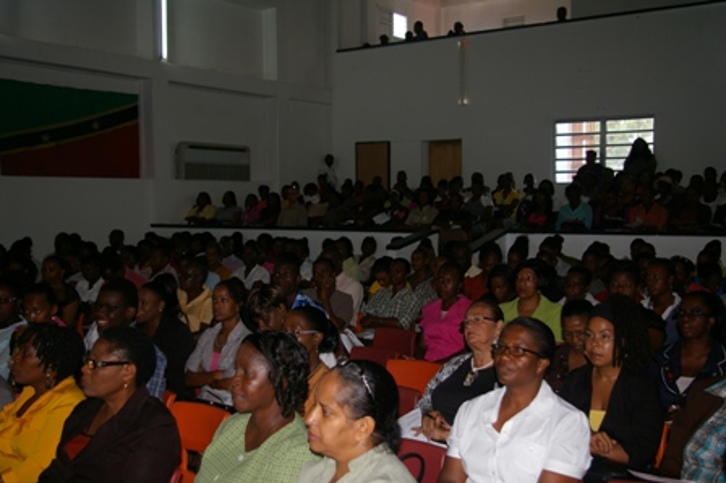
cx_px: 363
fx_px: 786
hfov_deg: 49.6
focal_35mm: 39
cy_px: 242
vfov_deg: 34.2
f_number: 4
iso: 200
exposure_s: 1/45
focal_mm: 26
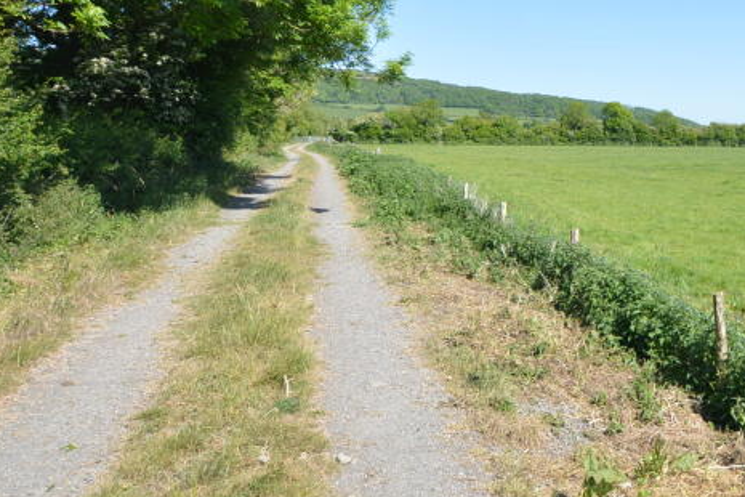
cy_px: 110
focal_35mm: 33
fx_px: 683
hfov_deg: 49.1
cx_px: 710
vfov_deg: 38.7
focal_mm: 10
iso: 200
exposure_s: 1/200
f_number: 8
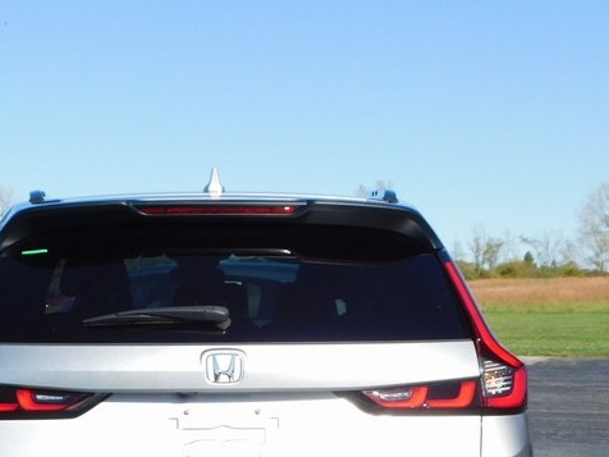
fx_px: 1513
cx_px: 223
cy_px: 462
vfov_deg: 16.8
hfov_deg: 22.7
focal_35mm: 86
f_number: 3.6
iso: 125
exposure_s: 1/1250
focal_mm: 7.1
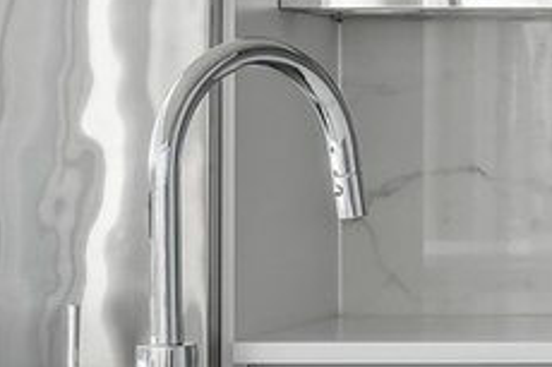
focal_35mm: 212
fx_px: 3248
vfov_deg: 6.4
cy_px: -5
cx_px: 986
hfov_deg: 9.3
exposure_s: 1/25
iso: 100
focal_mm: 30
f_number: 9
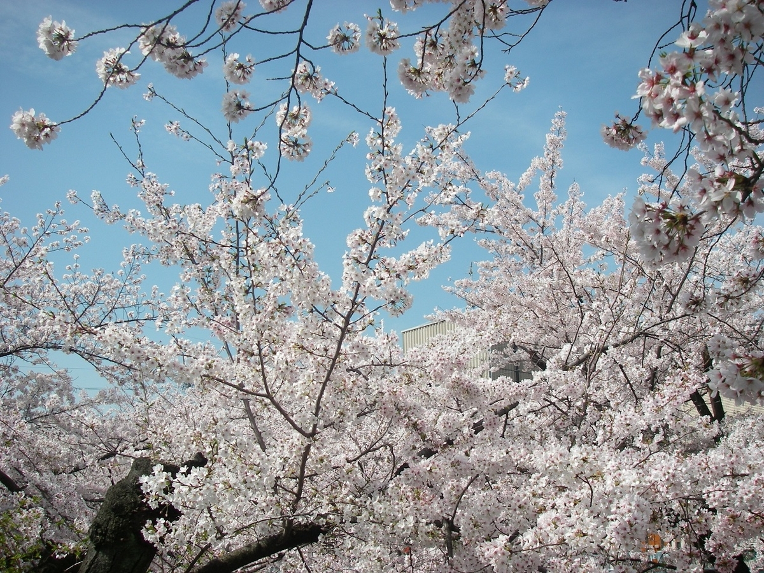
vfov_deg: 37.7
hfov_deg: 49.0
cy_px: 286
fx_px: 839
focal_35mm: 38
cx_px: 382
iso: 64
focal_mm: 6.3
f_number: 3.3
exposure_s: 1/800
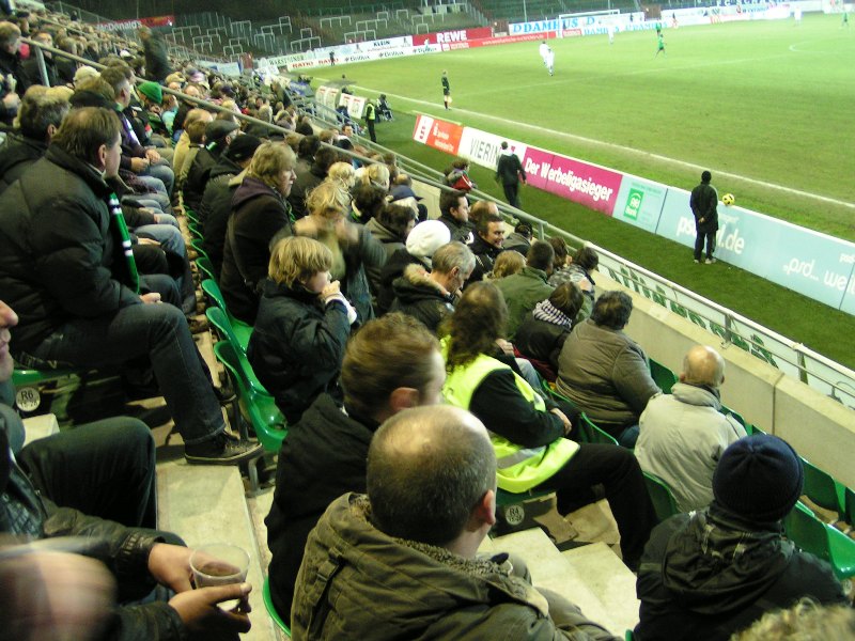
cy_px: 320
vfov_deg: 37.7
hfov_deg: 49.0
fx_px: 939
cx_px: 428
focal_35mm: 38
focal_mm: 5.8
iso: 200
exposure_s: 1/10
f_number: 2.8
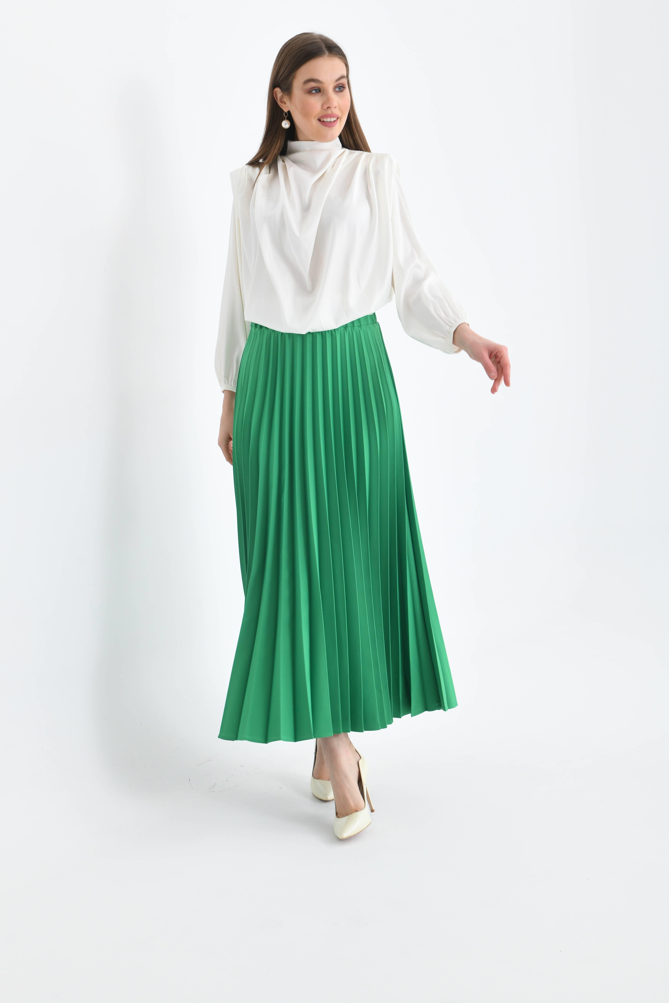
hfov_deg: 26.5
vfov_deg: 38.9
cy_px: 483
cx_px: 315
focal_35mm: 51
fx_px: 1422
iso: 250
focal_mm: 48
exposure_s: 1/125
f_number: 7.1
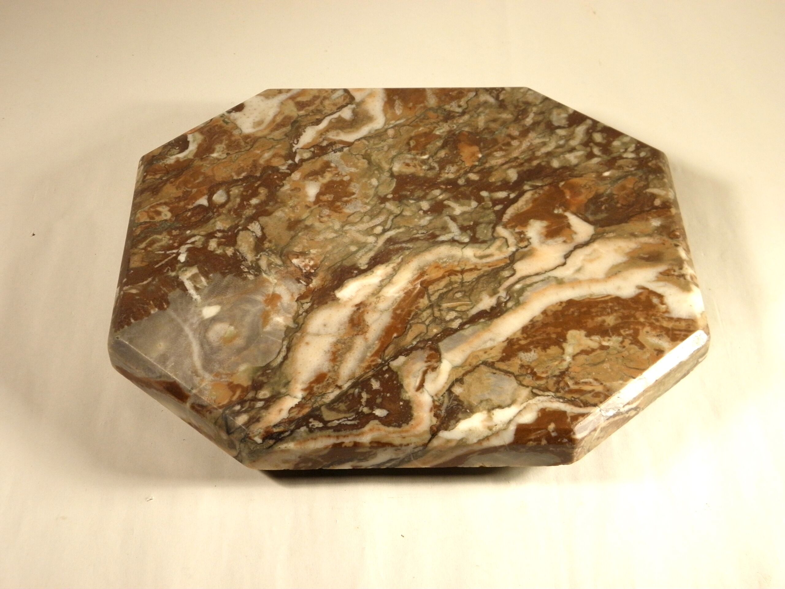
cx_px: 392
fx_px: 1225
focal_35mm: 54
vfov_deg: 27.0
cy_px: 294
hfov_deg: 35.5
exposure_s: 1/50
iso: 160
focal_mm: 9.7
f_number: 4.1
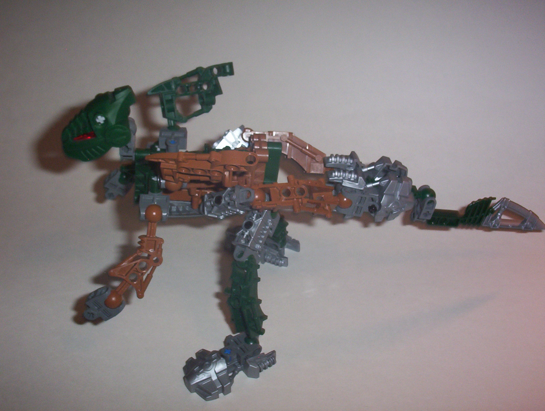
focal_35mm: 39
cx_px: 272
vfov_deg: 37.0
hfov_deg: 47.8
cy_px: 206
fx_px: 615
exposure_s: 1/30
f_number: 4.5
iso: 140
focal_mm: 6
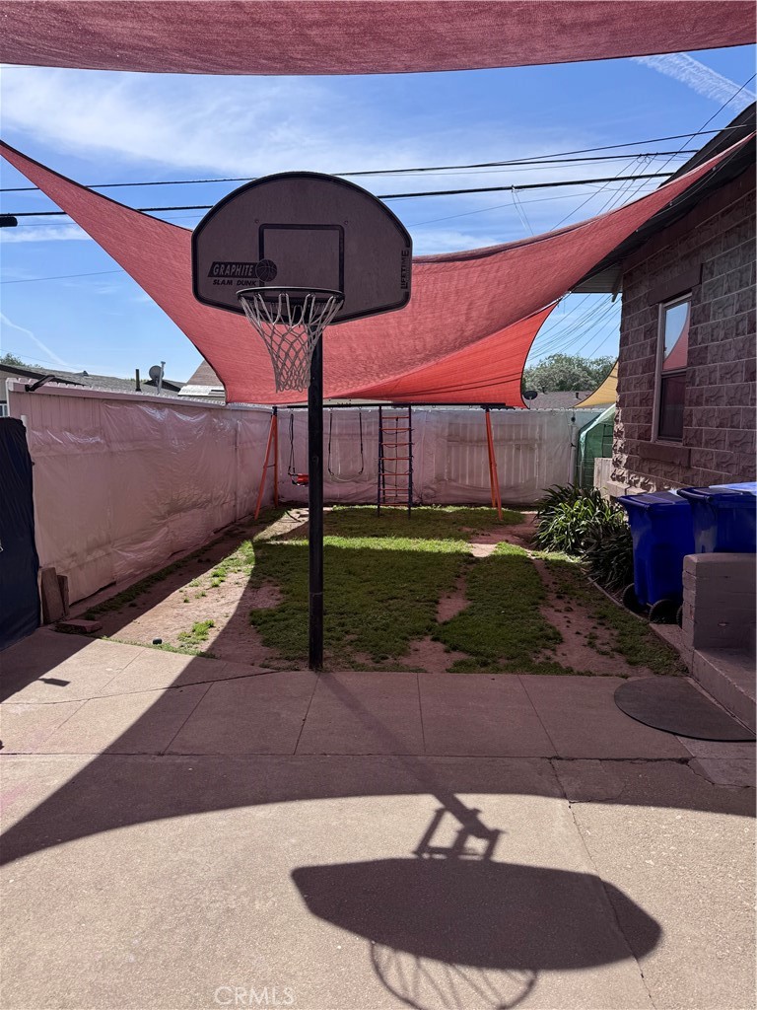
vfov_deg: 71.6
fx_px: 700
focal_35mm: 24
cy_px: 505
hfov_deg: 56.8
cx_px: 378
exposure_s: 1/4608
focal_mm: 6.76
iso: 80
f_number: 1.78
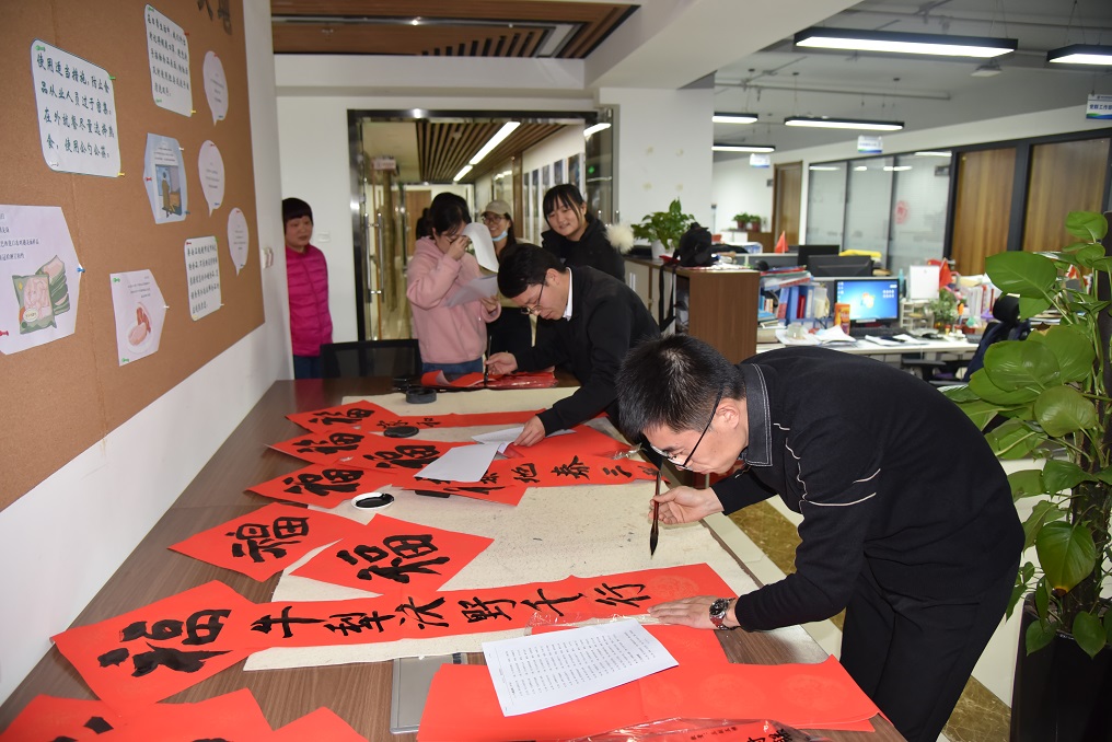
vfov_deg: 53.2
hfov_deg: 73.7
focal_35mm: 24
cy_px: 371
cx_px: 556
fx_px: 741
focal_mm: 24
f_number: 4
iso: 1800
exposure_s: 1/60
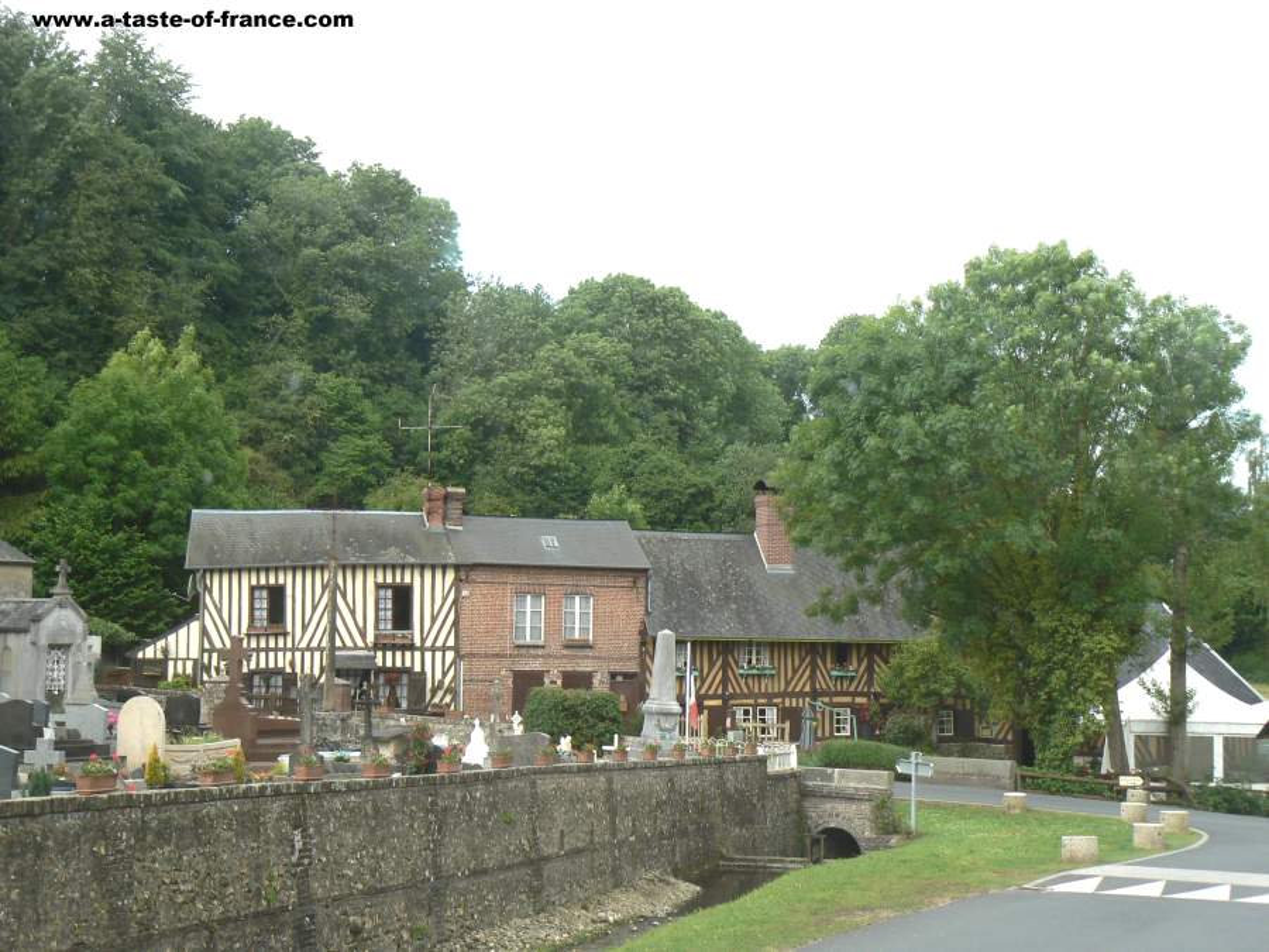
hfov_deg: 33.2
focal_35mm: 58
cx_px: 634
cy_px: 476
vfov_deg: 25.2
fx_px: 2126
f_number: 5.6
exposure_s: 1/200
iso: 80
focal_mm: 9.6
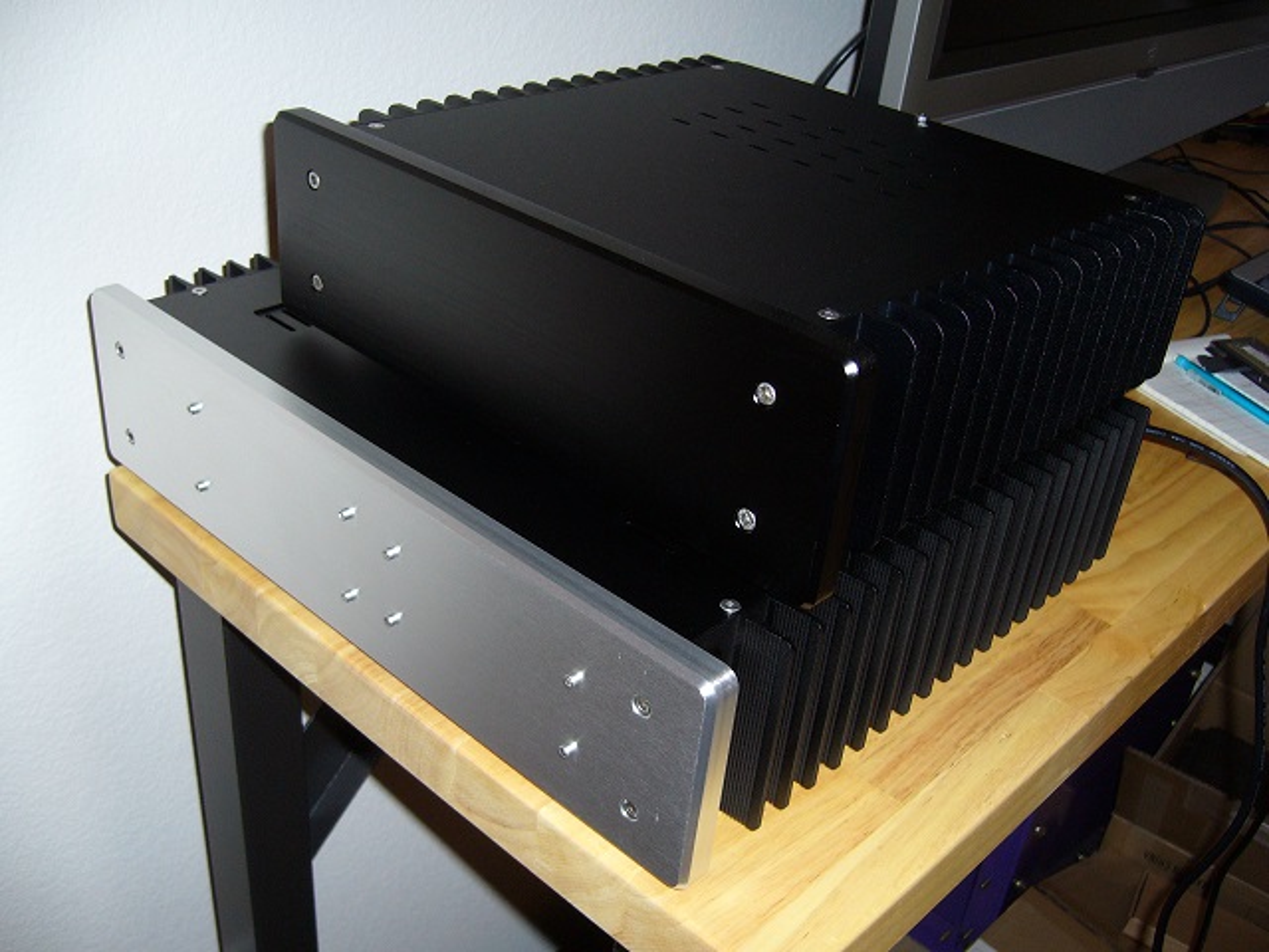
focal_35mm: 35
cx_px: 634
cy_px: 476
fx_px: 1283
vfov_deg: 40.7
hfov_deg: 52.6
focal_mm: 5.8
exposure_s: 1/30
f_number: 2.8
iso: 100
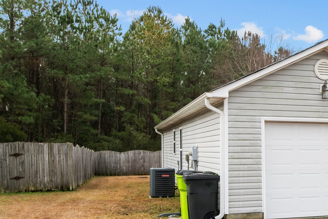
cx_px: 373
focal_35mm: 57
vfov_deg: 23.6
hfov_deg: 30.7
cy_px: 157
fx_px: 519
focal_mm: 24
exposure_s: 1/320
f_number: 9
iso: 400
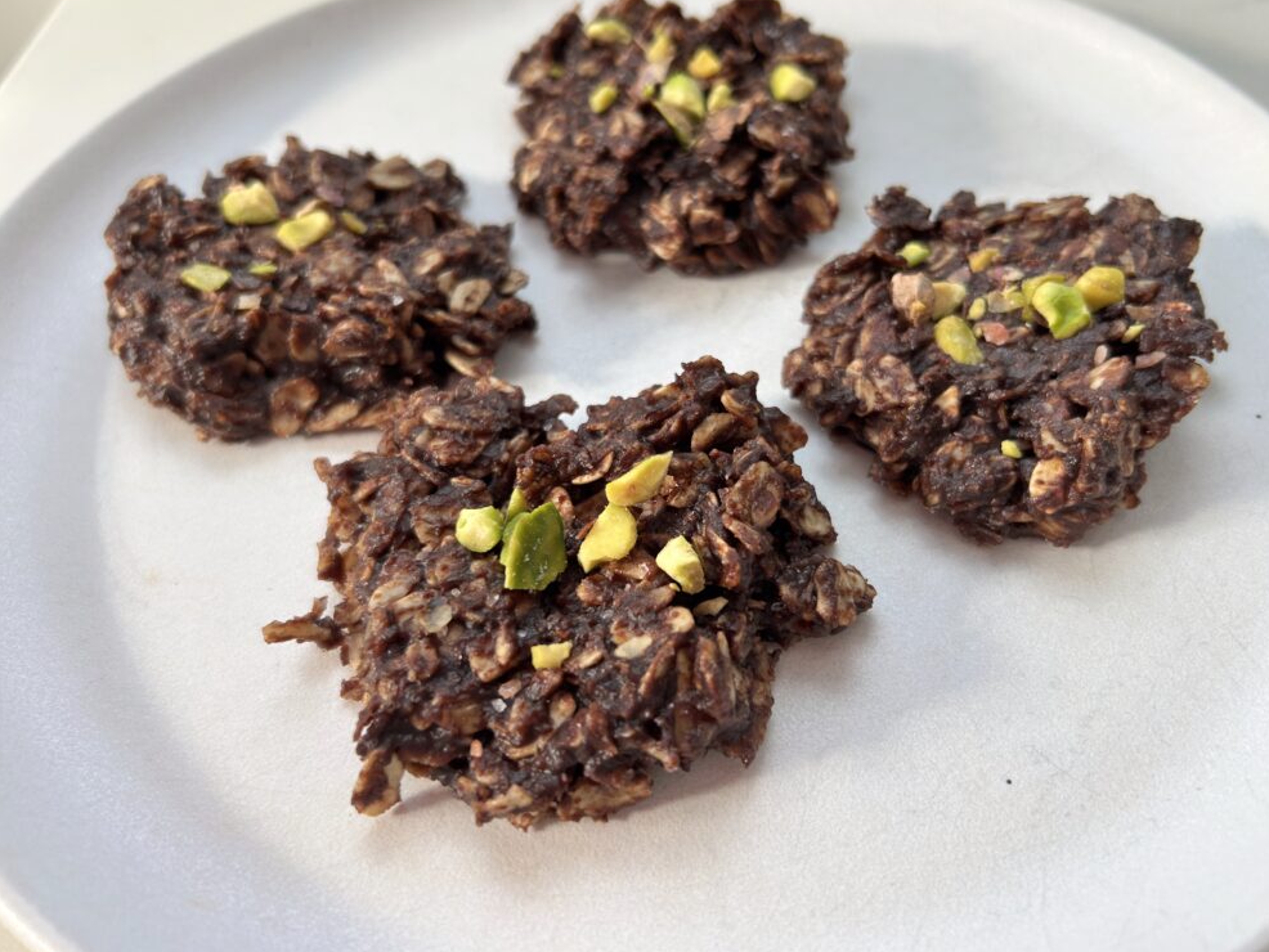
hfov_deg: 65.3
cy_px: 462
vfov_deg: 51.4
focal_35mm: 27
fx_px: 990
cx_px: 656
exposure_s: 1/125
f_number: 1.5
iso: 32
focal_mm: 5.7
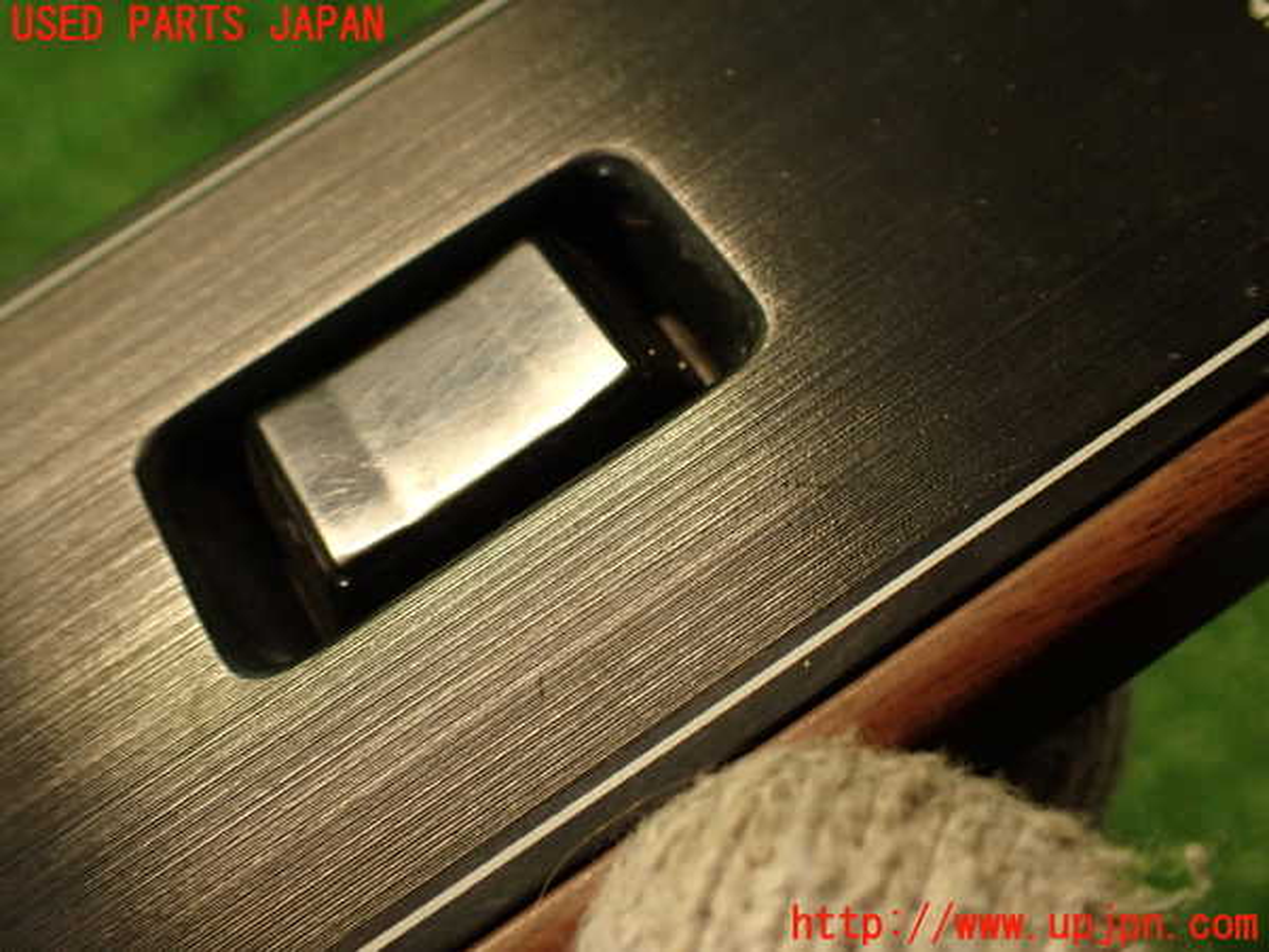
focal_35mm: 32
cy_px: 476
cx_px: 634
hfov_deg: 56.8
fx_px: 1173
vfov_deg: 44.2
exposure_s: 1/30
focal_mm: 5.79
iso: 250
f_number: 2.4
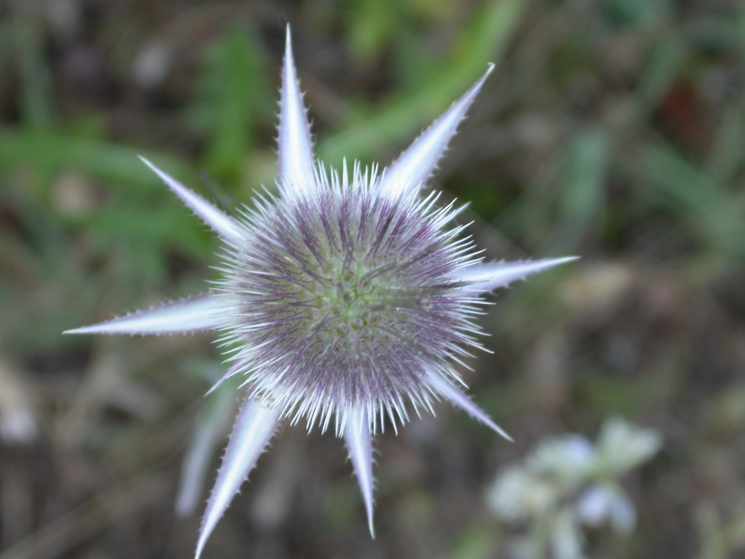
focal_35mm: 128
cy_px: 280
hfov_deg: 15.4
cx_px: 372
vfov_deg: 11.6
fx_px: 2755
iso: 100
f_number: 4.5
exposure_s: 1/34.4
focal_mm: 26.6
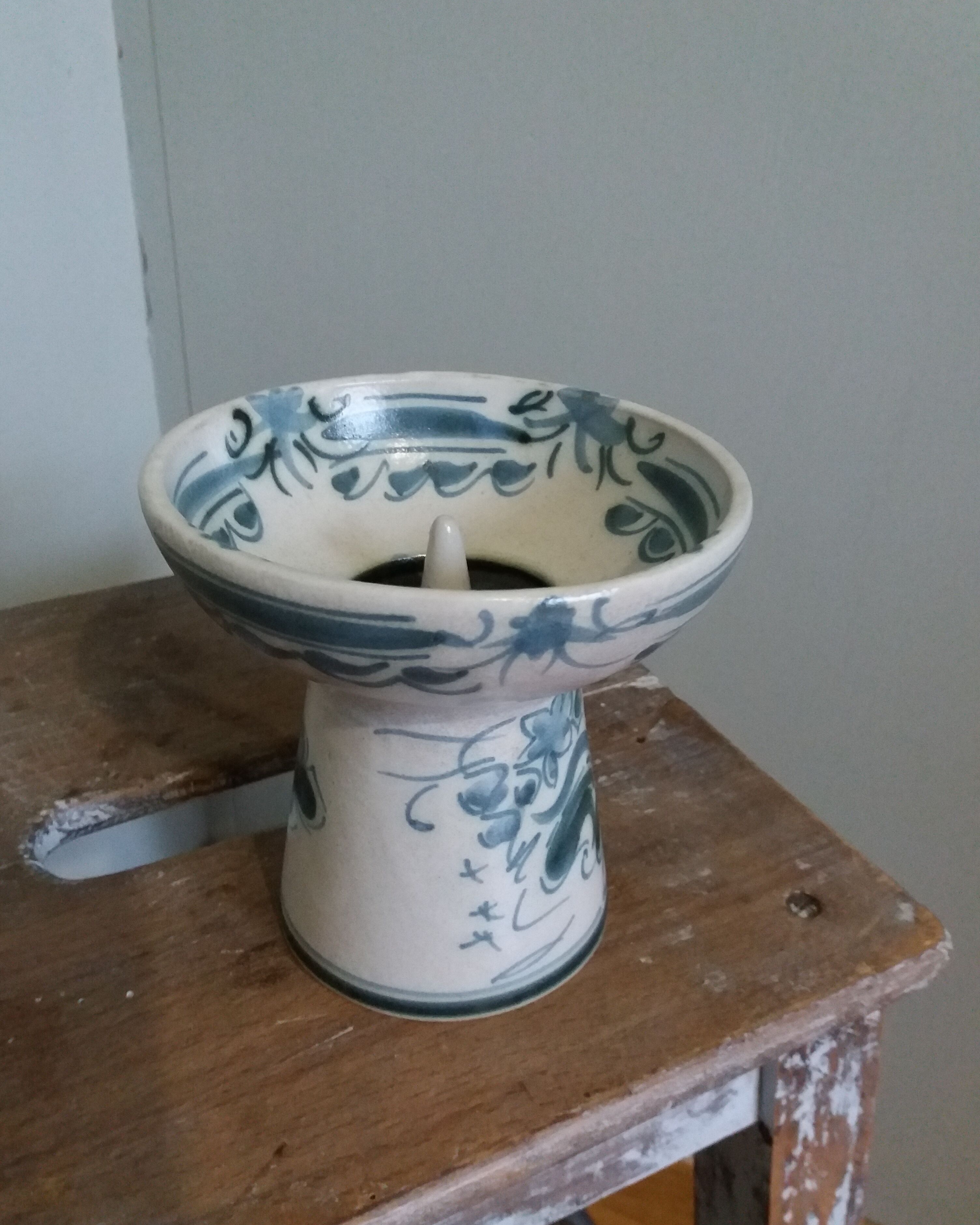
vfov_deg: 58.8
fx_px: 1088
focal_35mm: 30
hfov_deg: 48.5
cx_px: 478
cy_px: 623
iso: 400
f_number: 1.9
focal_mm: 3.7
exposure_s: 1/17
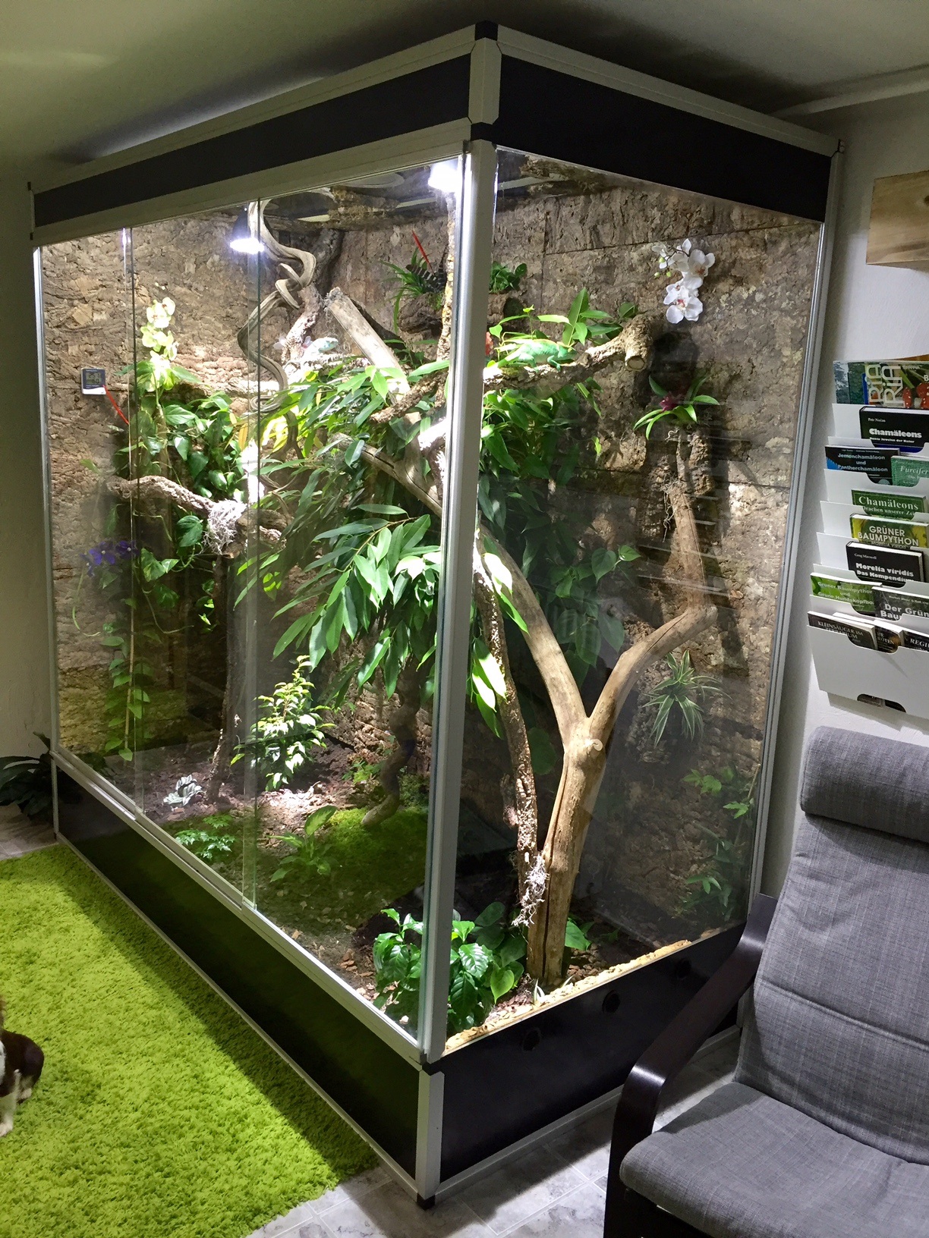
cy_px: 619
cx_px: 464
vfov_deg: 61.7
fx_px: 1038
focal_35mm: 29
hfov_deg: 48.2
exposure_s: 1/33
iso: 160
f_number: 2.2
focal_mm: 4.15
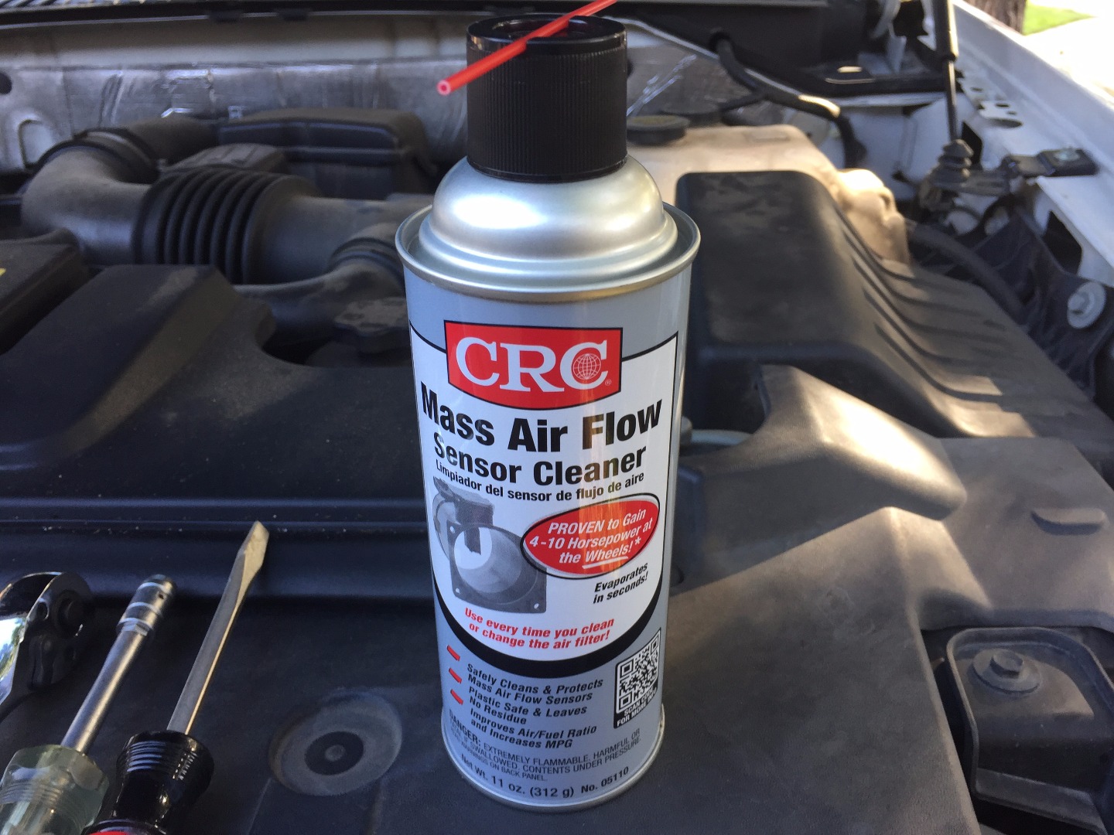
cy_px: 418
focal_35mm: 29
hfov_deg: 61.7
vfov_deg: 48.2
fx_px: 933
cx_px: 557
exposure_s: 1/60
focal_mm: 4.15
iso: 40
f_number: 2.2
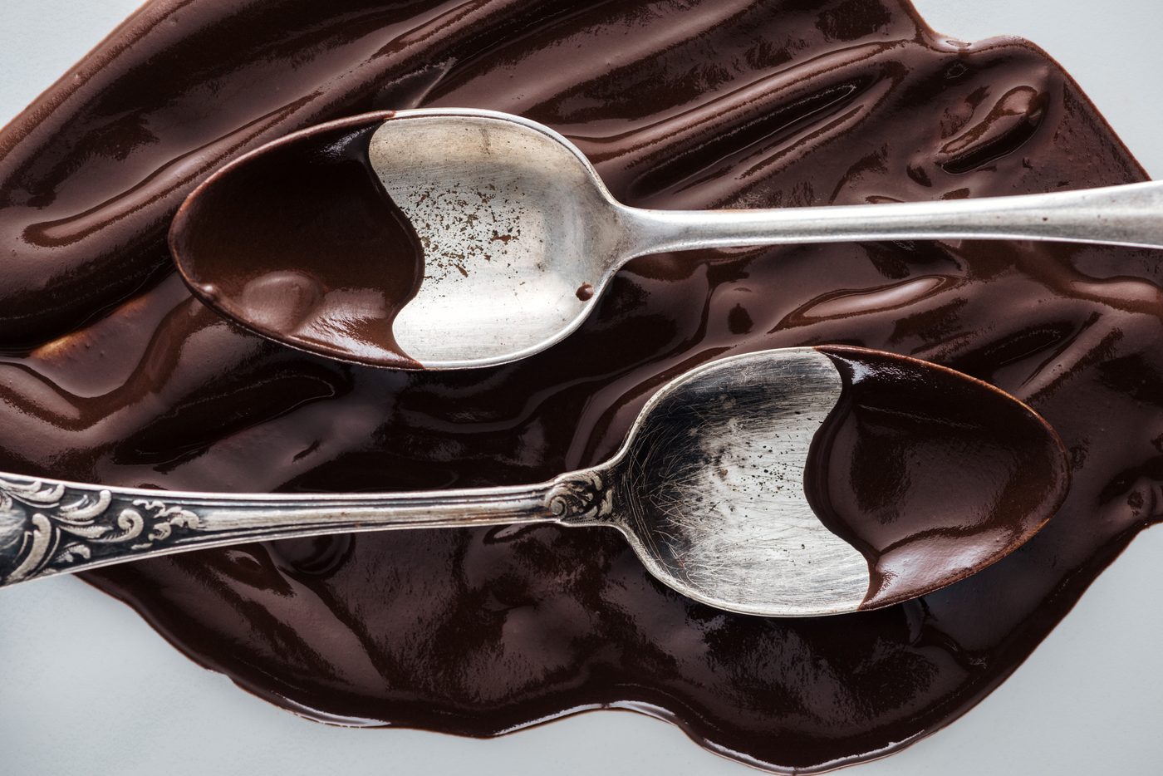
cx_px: 582
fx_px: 3393
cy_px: 388
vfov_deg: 13.0
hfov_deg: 19.5
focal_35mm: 105
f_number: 9
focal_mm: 105
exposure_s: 1/160
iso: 250
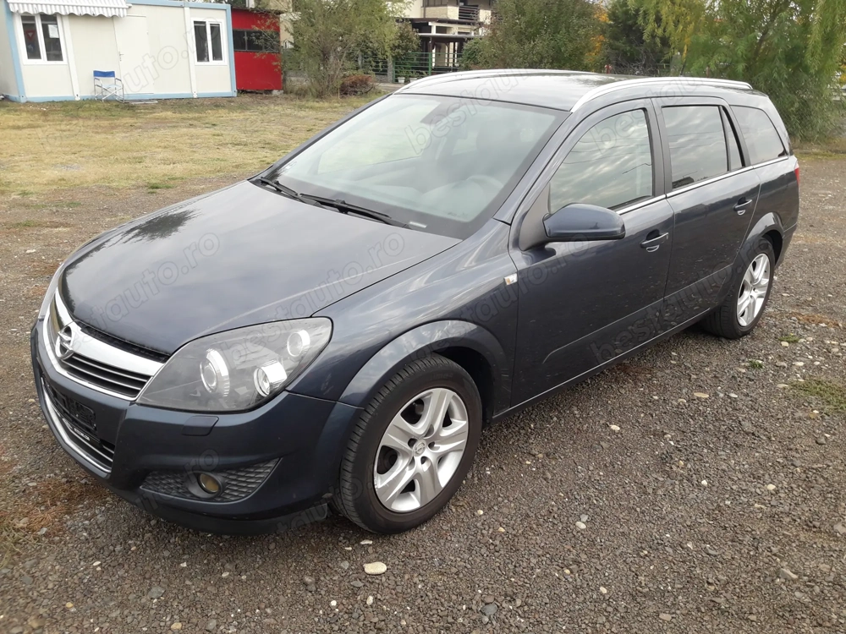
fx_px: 684
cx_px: 423
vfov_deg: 49.7
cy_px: 317
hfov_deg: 63.4
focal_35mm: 28
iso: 40
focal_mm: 3.7
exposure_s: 1/387
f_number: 1.9
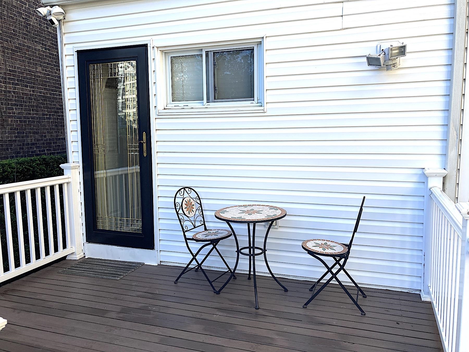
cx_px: 234
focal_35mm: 28
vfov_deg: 49.7
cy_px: 176
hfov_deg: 63.4
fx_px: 379
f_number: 1.8
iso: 20
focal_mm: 3.99
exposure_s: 1/349
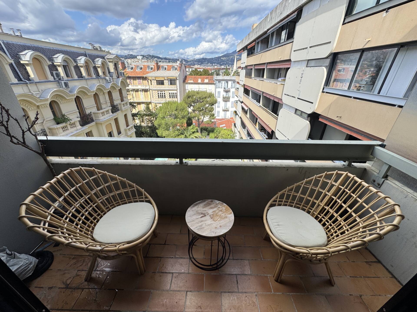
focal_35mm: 14
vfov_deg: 85.7
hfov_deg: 102.1
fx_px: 169
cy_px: 156
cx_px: 208
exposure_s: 1/727
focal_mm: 2.22
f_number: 2.2
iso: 40
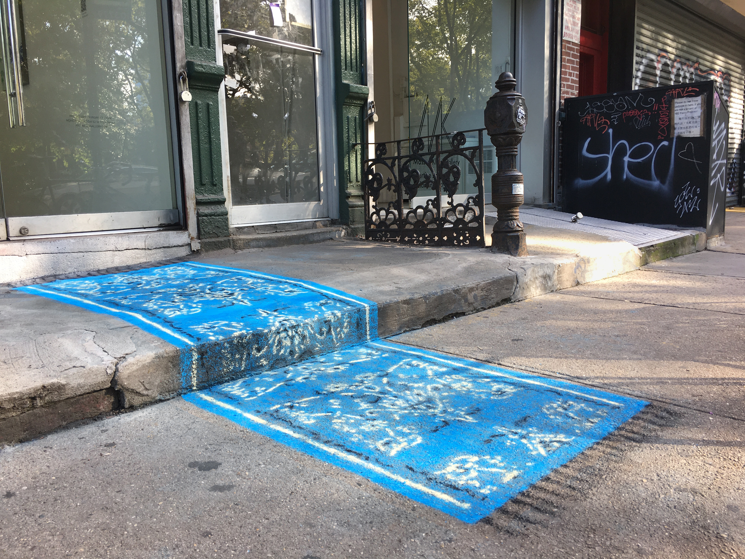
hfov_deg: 61.7
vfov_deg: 48.2
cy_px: 280
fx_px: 624
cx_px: 372
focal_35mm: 29
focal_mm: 4.15
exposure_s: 1/129
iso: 25
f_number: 2.2
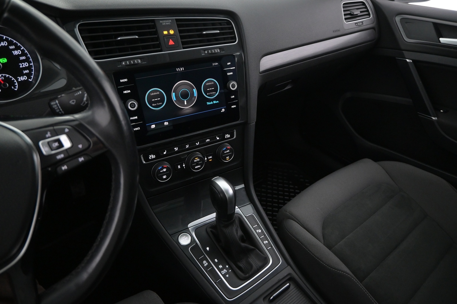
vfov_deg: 53.1
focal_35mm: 24
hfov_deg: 73.7
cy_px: 152
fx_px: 305
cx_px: 228
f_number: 3.5
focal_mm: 16
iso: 2500
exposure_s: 1/50
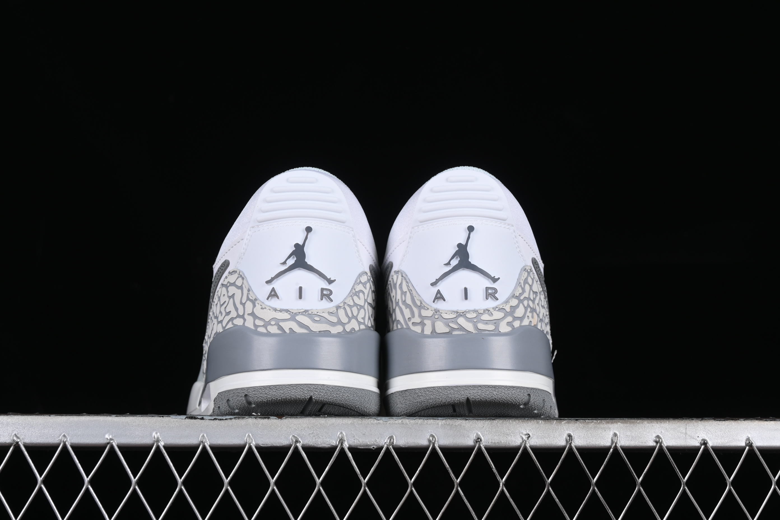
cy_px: 260
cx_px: 390
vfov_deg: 18.2
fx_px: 1625
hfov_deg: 27.0
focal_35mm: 75
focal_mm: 50
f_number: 8
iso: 160
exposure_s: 1/80
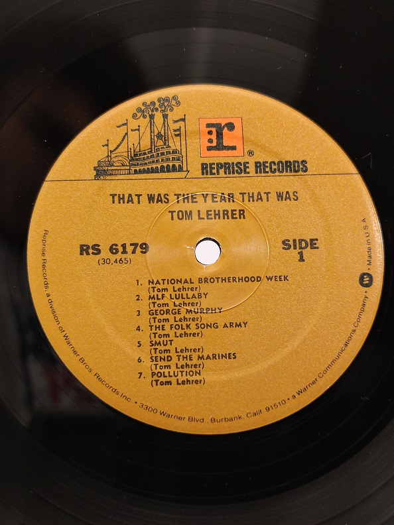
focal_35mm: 48
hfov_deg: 30.3
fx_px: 728
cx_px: 197
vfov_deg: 39.7
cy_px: 262
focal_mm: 6.72
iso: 613
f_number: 1.69
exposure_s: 1/60
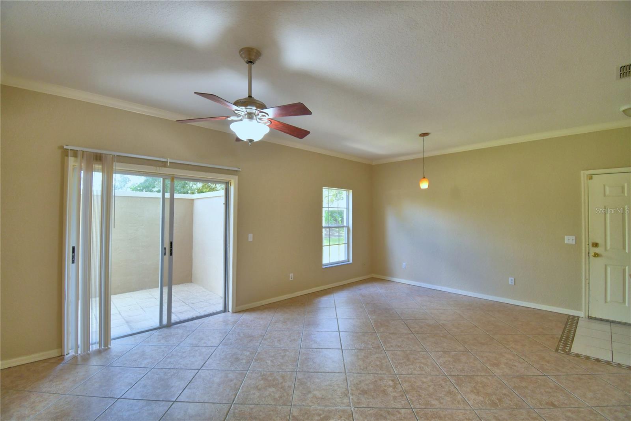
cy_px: 210
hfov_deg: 100.4
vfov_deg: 77.3
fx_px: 263
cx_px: 316
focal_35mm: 15
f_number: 4.5
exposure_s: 1/125
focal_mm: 10
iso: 400
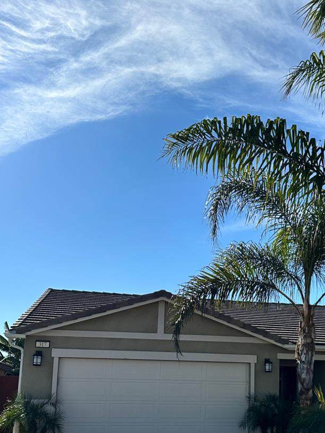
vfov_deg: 41.8
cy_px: 319
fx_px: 551
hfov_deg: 32.2
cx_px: 247
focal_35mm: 44
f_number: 1.78
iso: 80
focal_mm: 6.86
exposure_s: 1/7576
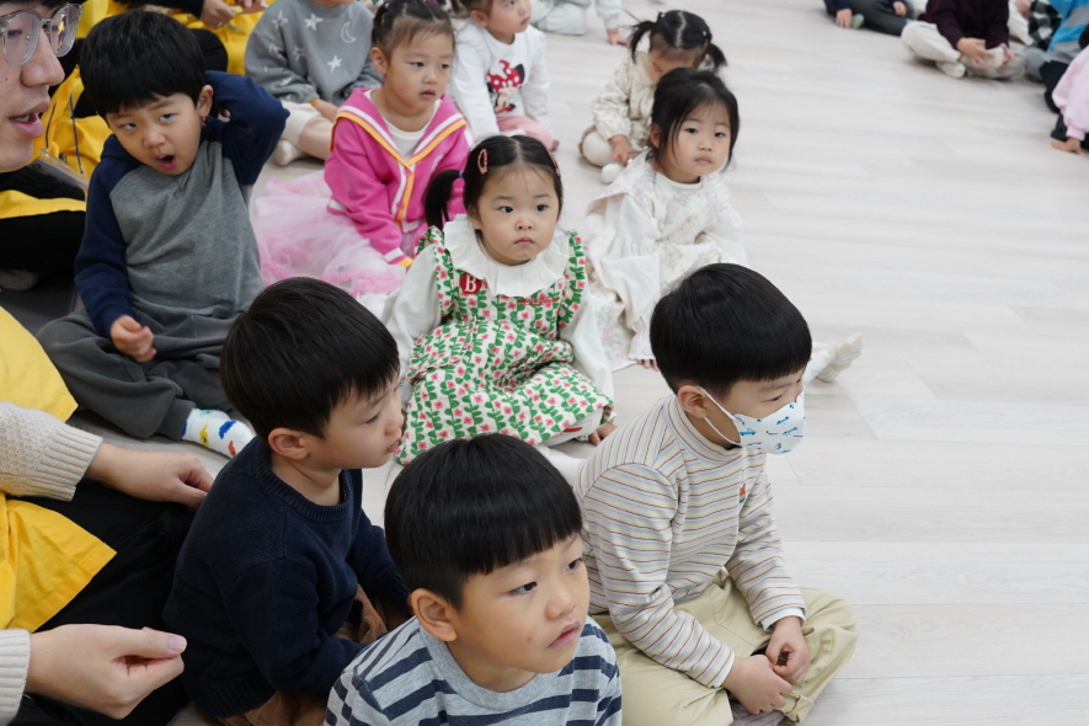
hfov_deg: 41.0
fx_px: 1452
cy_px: 317
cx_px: 647
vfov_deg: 28.0
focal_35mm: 48
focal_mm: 34
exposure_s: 1/125
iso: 2500
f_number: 5.6
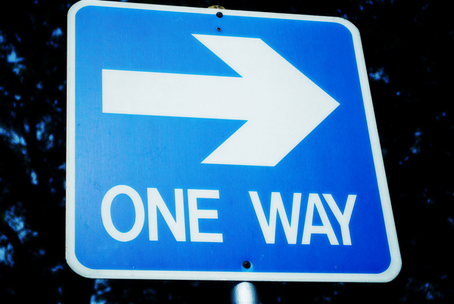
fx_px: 985
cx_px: 227
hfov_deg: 26.0
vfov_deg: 17.6
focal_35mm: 78
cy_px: 152
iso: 100
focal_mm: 52
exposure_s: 1/640
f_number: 5.6
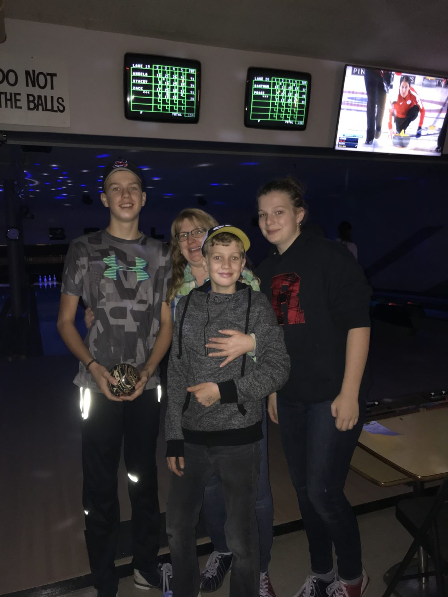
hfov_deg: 49.7
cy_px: 298
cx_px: 224
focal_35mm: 28
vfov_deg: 63.4
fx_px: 483
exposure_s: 1/16
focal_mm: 3.99
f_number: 1.8
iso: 100
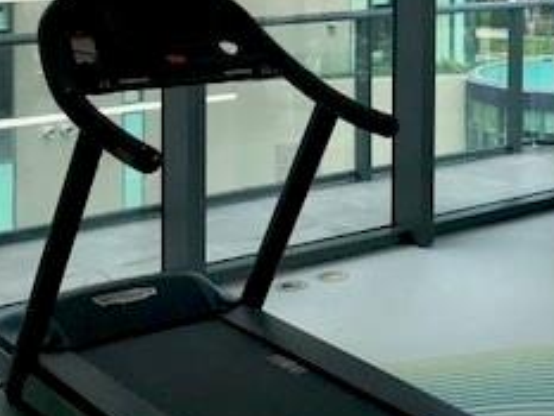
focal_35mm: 77
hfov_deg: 22.8
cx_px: 704
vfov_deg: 18.4
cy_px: -45
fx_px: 1233
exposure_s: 1/798
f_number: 1.8
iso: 20
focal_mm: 3.99
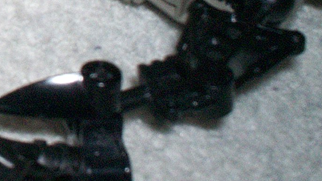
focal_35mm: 131
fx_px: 1118
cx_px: -134
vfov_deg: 8.9
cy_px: -144
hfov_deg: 15.3
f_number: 4.5
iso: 140
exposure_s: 1/60
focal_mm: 6
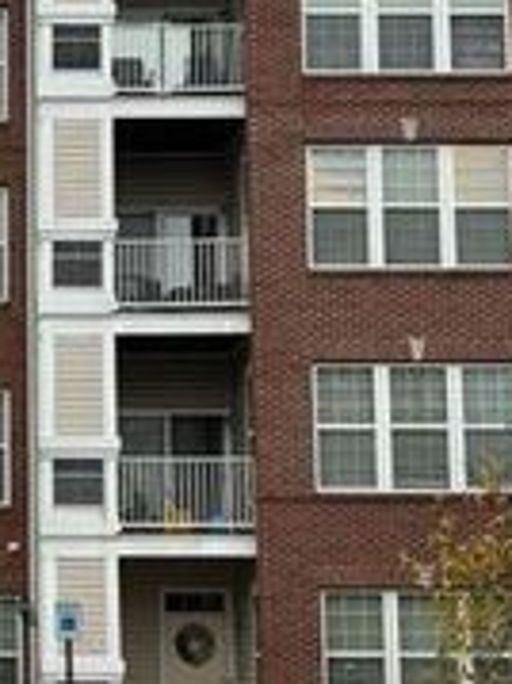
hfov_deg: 14.7
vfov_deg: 20.2
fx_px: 1915
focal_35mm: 97
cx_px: -103
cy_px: 403
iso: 50
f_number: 1.6
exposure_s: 1/1751
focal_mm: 5.96
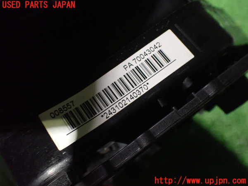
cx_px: 124
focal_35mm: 30
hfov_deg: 60.0
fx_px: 215
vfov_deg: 46.8
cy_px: 93
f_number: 2.3
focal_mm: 5.4
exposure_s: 1/30
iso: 1000
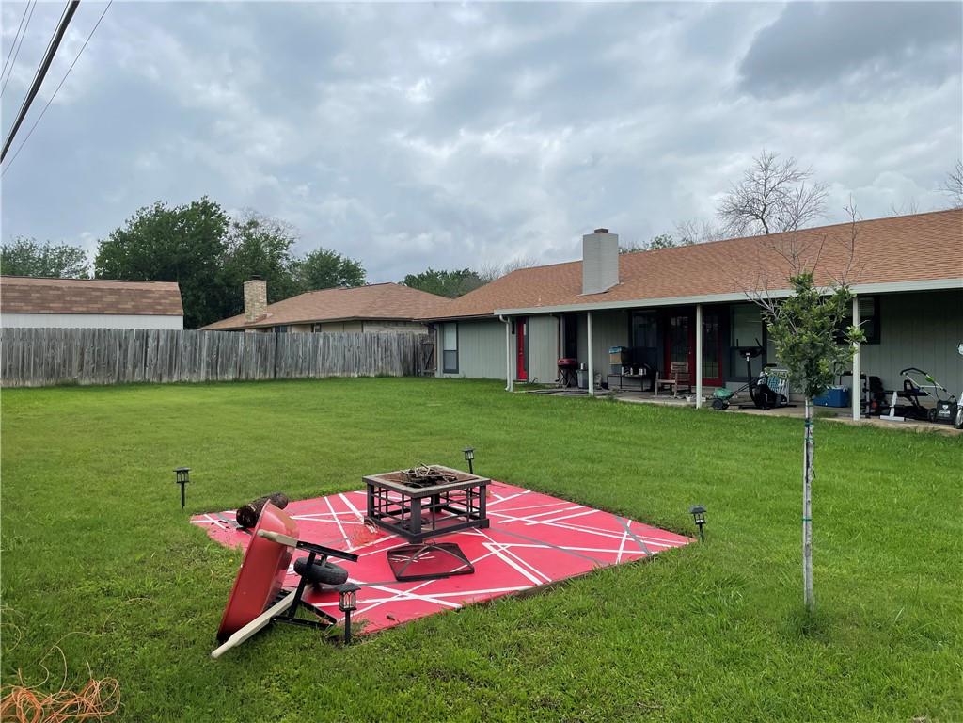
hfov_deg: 67.3
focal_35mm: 26
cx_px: 482
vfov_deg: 53.1
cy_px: 362
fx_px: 723
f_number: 1.6
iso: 32
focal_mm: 4.2
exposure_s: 1/5051
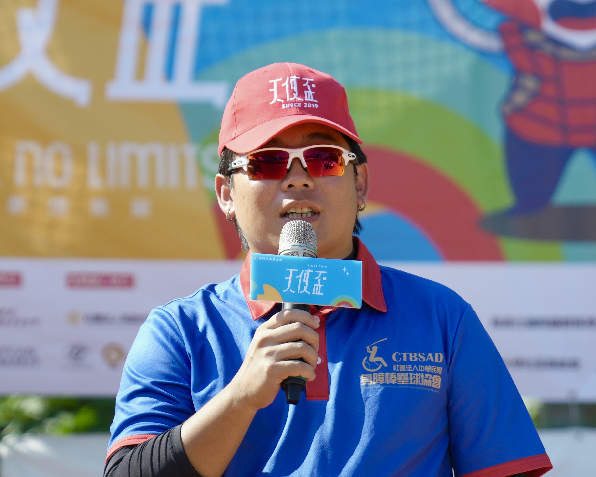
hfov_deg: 4.1
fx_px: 8362
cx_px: 272
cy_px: 248
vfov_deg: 3.3
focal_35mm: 474
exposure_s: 1/400
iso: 160
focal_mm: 176
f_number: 5.6
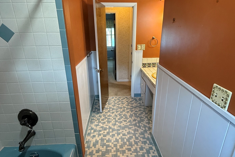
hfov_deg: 84.0
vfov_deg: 61.9
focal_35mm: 20
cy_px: 75
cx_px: 119
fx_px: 131
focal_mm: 2.22
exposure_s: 1/60
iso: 320
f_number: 2.2
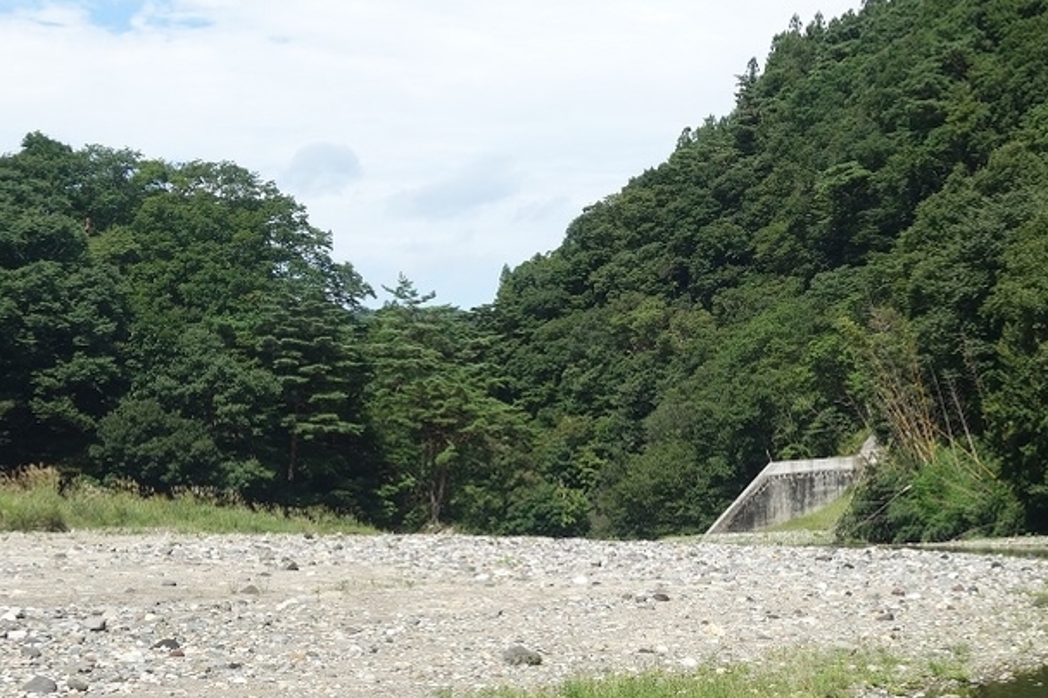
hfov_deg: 22.7
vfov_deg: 15.3
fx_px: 2589
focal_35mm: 89
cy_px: 473
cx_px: 729
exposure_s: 1/400
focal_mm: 16.59
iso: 125
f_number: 5.6
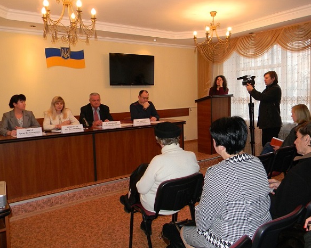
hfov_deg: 58.7
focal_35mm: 30
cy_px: 125
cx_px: 165
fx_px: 276
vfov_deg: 48.5
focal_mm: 5
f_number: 3.5
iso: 200
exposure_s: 1/26
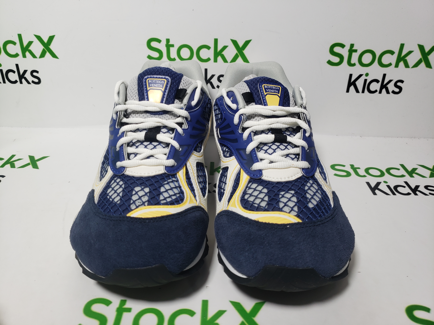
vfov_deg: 53.1
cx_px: 217
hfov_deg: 67.3
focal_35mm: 26
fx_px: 326
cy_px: 162
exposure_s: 1/452
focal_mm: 4.3
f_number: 1.5
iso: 50
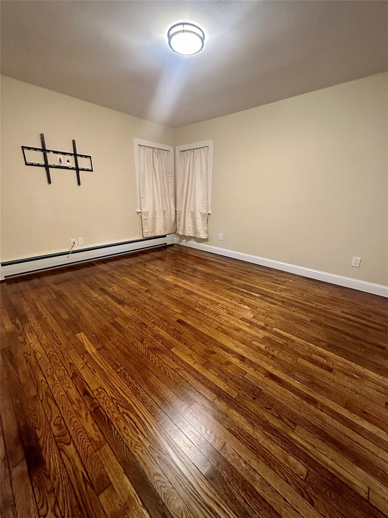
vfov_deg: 102.1
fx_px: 209
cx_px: 194
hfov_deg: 85.7
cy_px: 259
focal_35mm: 14
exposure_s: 1/60
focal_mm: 2.22
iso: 800
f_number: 2.2
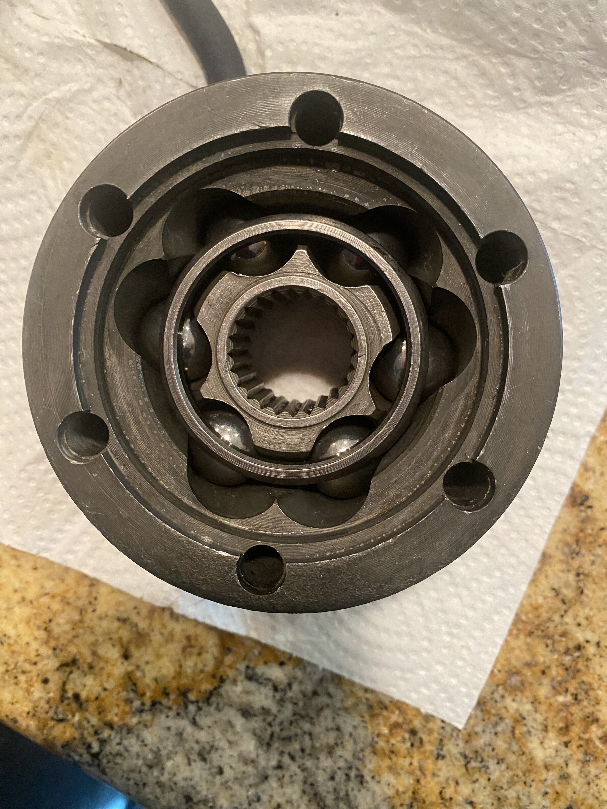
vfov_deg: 67.3
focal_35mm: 26
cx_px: 304
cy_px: 404
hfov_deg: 53.1
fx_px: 608
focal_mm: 4.25
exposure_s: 1/60
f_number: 1.8
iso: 400
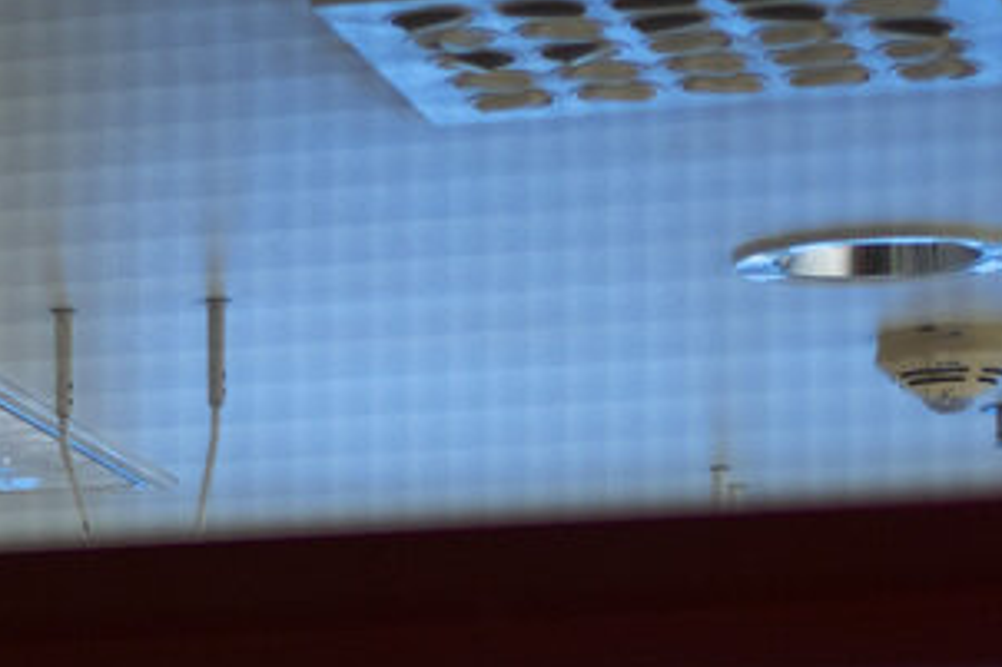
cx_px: -803
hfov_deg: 8.5
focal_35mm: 232
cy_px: 1830
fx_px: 6454
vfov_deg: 5.6
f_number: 1.8
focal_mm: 35
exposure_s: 1/125
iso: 125
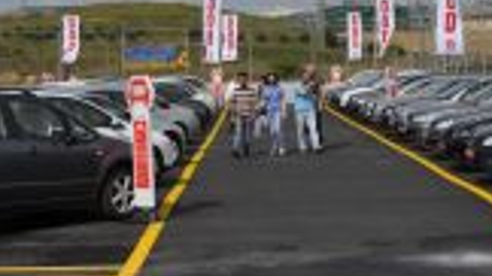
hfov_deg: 23.3
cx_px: 282
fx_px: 1193
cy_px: -32
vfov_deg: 13.0
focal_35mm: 91
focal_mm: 21
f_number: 11
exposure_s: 1/500
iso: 200
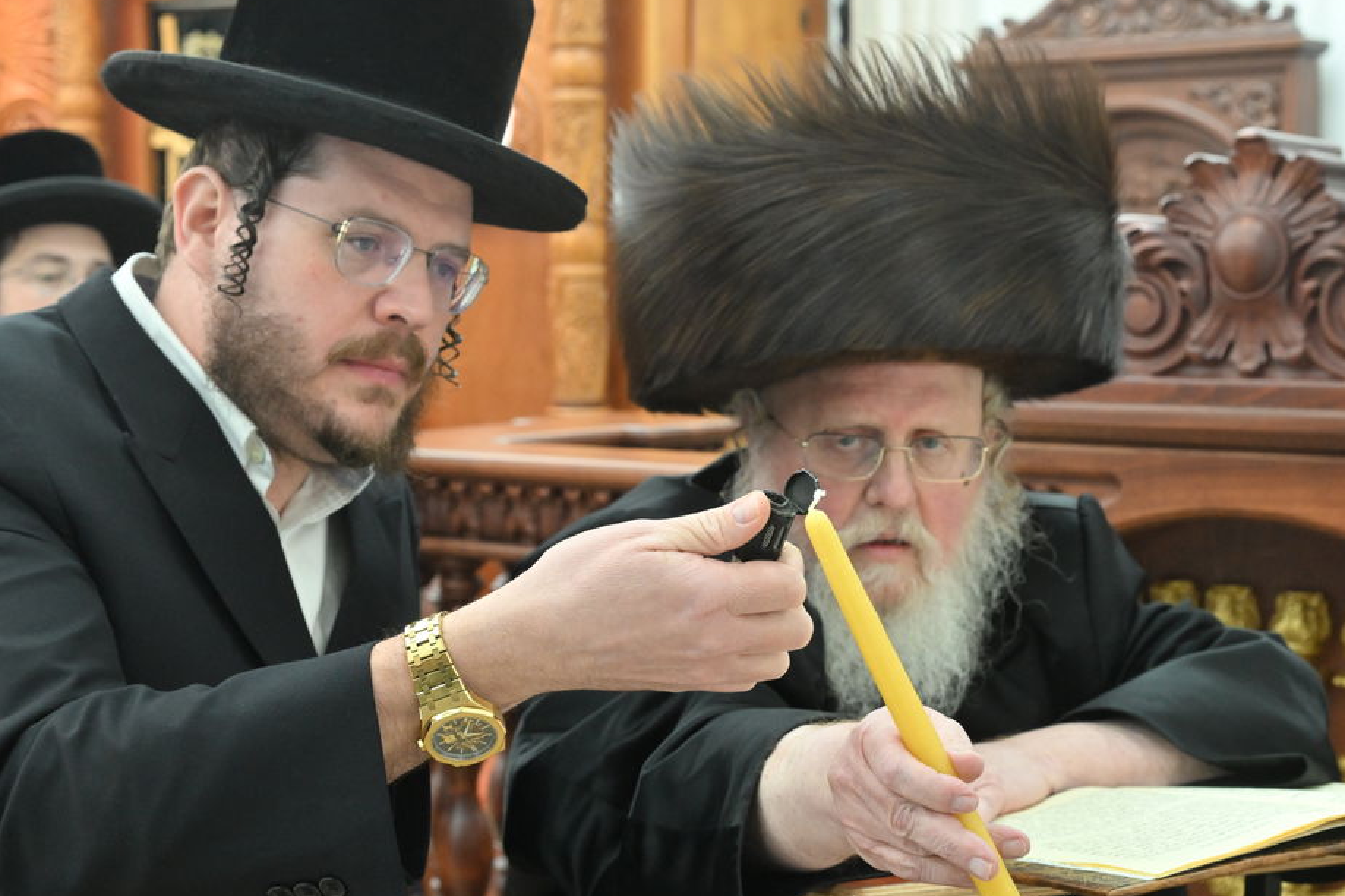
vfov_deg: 21.2
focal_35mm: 64
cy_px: 509
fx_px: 2390
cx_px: 672
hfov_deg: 31.4
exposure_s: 1/200
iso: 2000
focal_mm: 42
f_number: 5.6
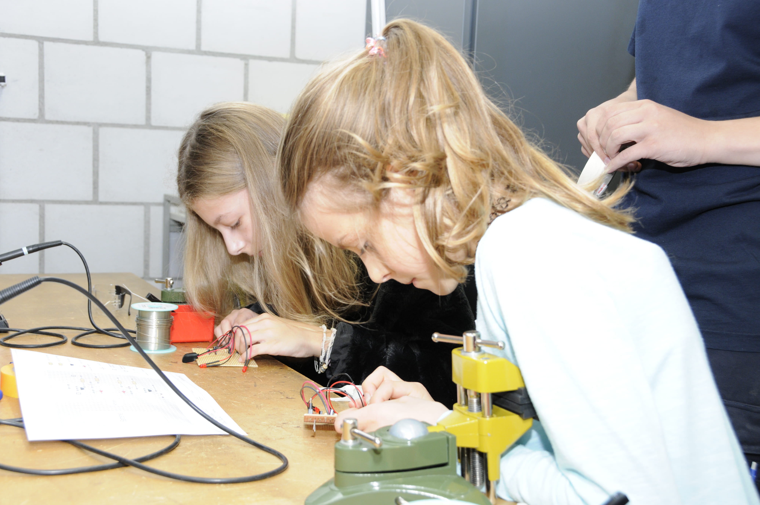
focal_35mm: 47
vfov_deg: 28.8
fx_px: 981
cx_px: 355
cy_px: 264
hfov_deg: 42.3
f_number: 6.3
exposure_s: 1/60
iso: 500
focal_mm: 29
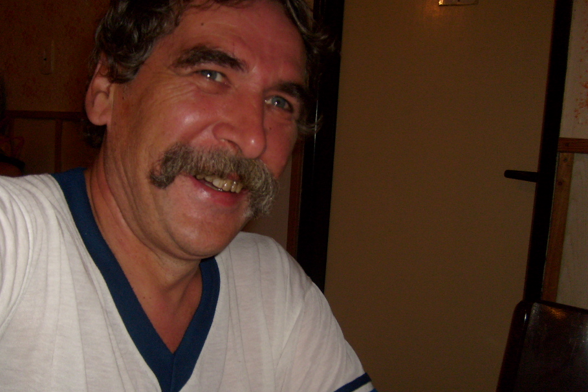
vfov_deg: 32.5
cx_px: 259
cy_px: 241
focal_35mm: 41
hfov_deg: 47.3
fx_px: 670
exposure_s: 1/45
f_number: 2.8
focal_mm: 5.8
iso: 100
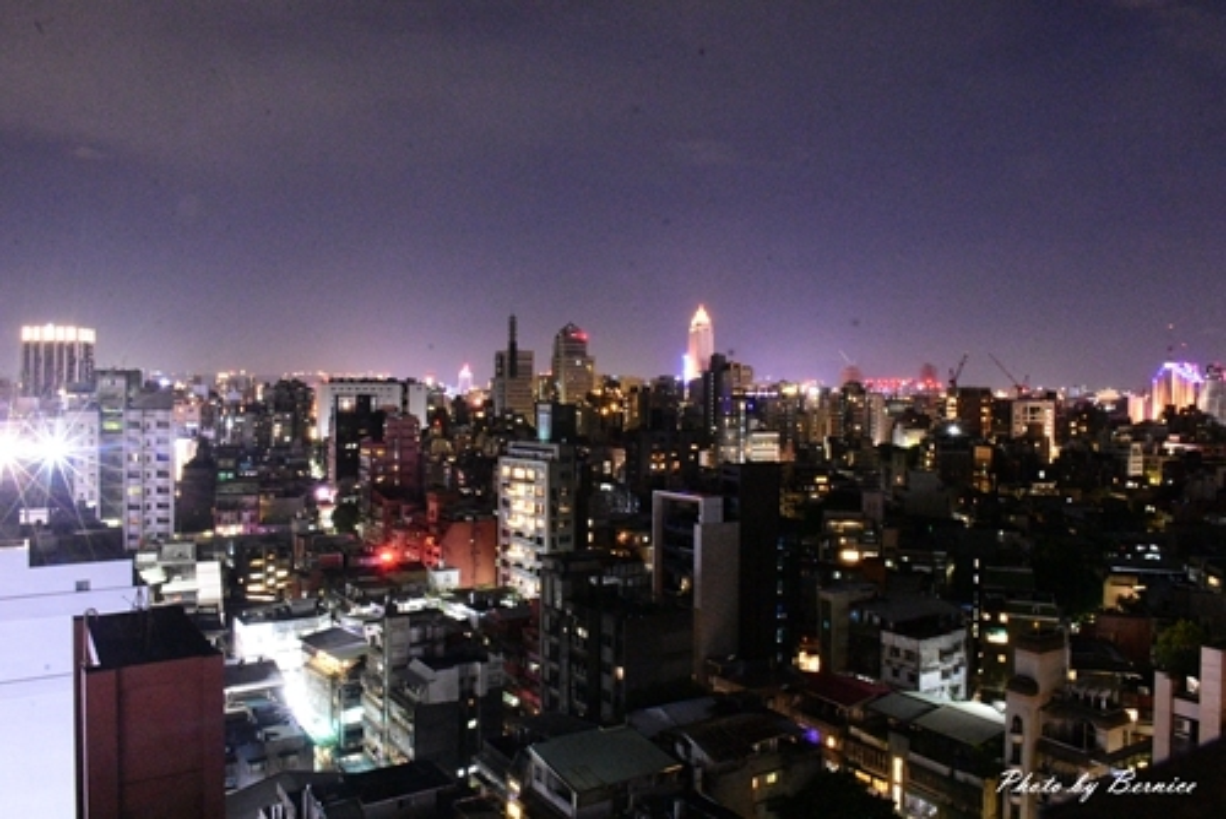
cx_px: 613
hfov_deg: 67.4
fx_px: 920
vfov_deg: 48.0
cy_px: 410
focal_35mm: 27
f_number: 22
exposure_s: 6
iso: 6400
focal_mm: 18
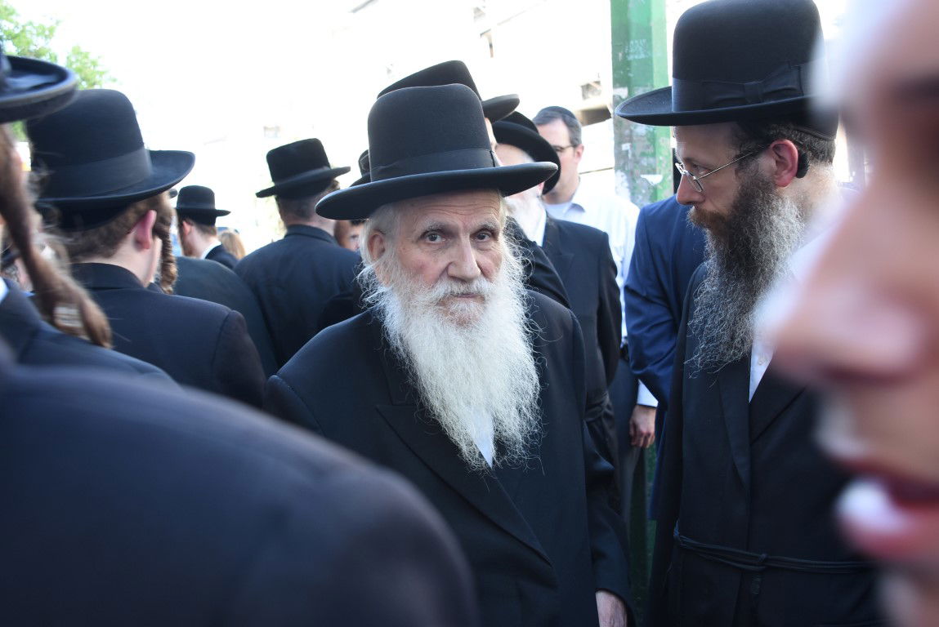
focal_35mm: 48
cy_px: 314
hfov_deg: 41.1
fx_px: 1253
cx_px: 470
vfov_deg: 28.1
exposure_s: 1/60
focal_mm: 32
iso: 400
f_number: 5.6
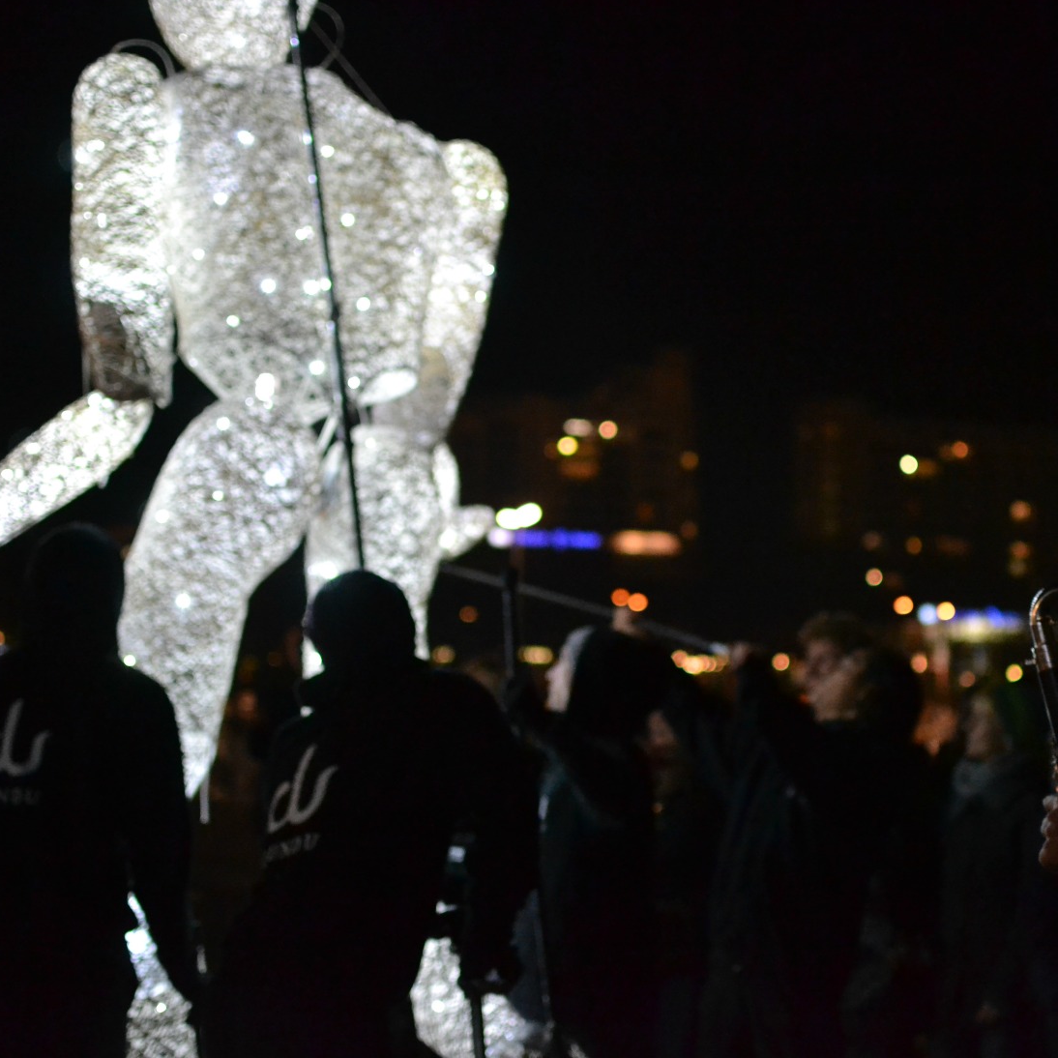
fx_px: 2339
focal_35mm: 68
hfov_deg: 25.4
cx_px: 684
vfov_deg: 25.5
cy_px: 525
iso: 2800
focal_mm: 35
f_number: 1.8
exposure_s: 1/200
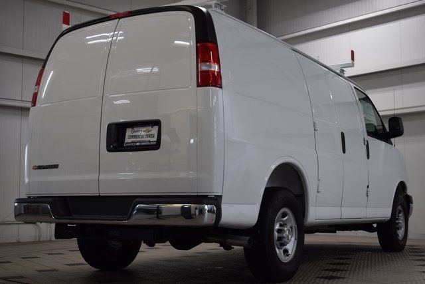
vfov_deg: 25.8
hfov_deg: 37.8
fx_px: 620
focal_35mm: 52
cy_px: 142
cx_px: 212
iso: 400
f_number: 5
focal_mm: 35
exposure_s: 1/80
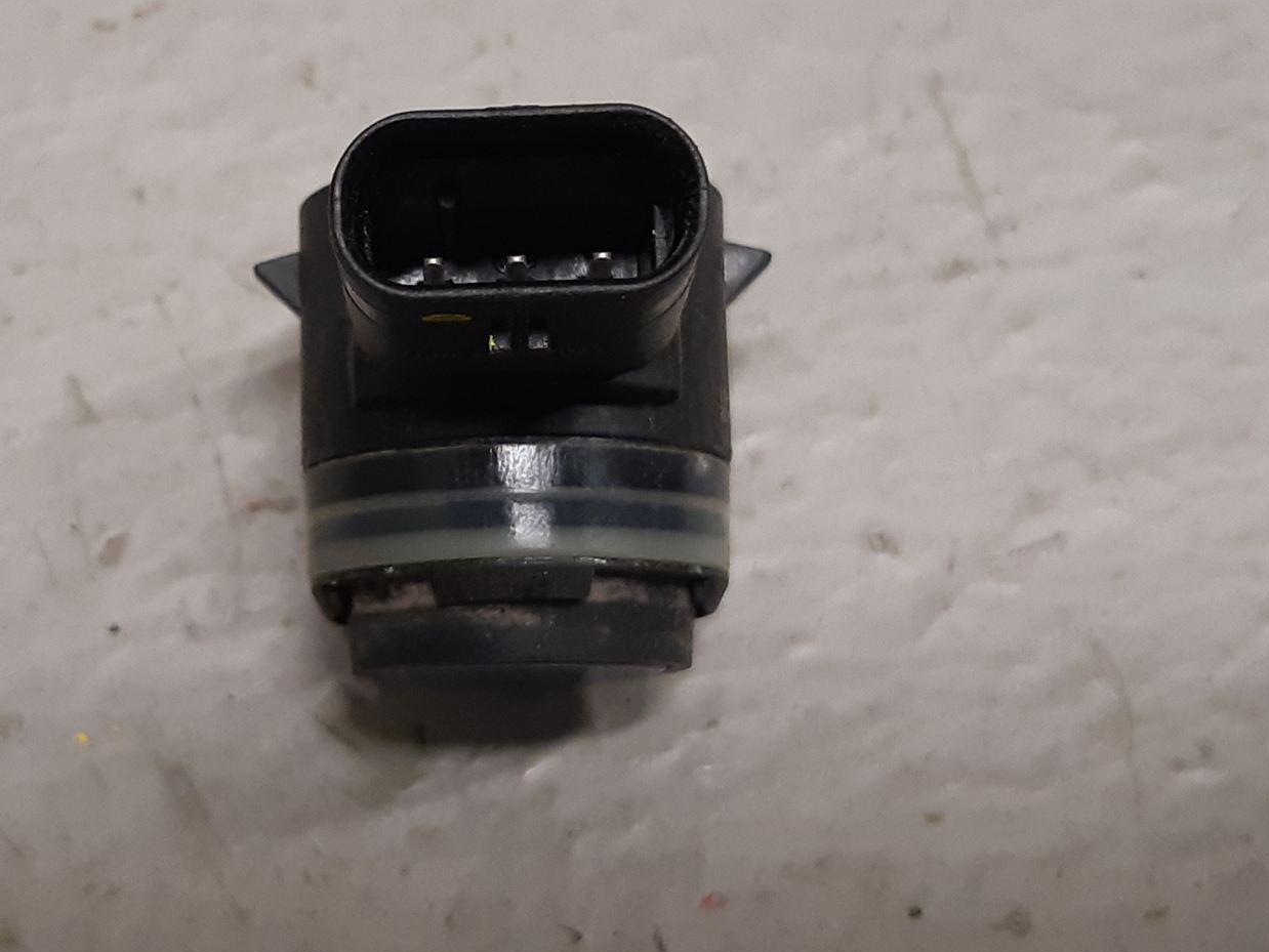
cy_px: 360
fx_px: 1577
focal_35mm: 43
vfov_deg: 33.4
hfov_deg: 43.1
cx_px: 394
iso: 160
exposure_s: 1/50
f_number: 1.7
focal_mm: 3.93
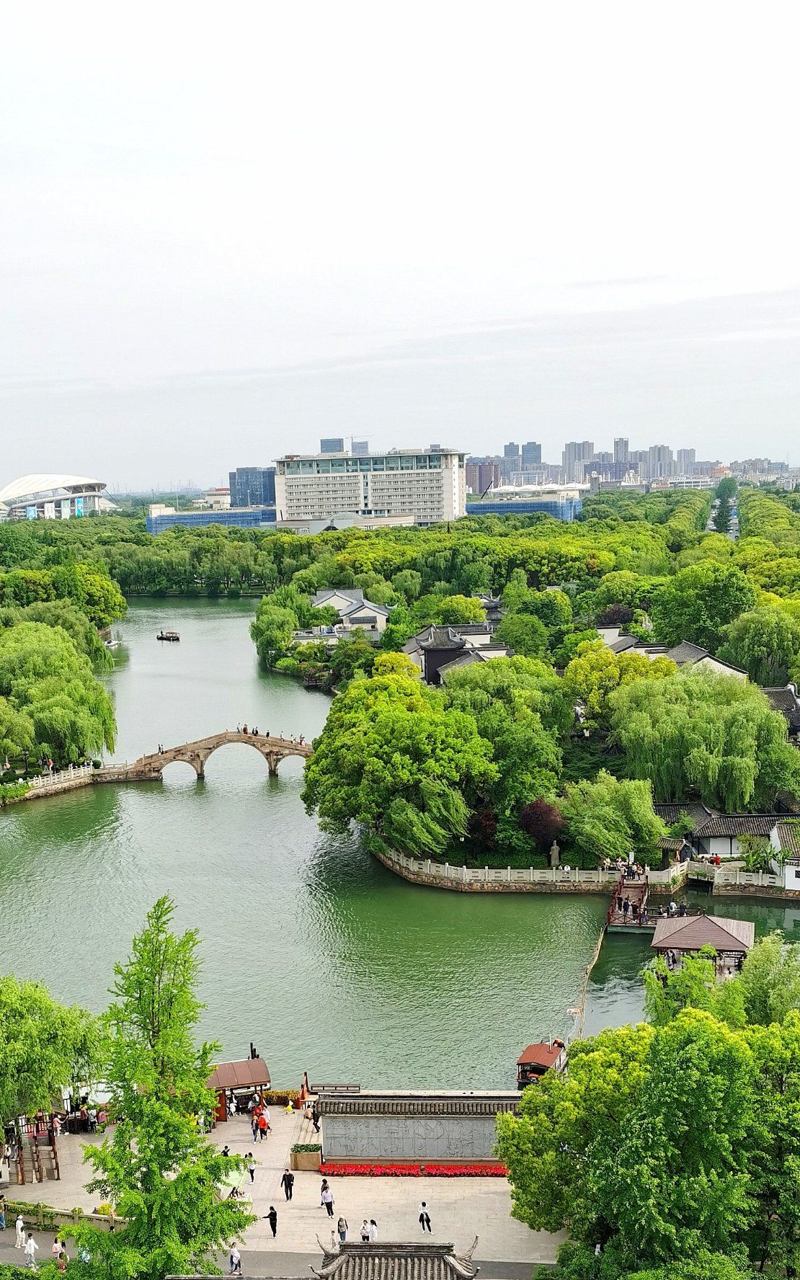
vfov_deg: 44.8
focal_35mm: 44
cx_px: 335
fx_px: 1535
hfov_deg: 29.2
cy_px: 816
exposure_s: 1/5000
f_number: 1.6
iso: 50
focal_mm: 5.56
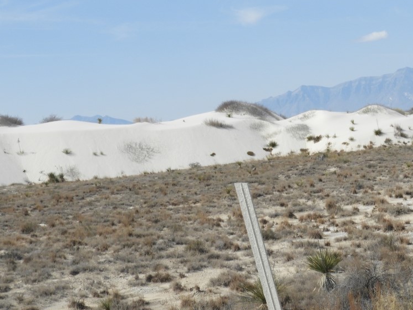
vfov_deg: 12.7
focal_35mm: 116
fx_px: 1384
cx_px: 345
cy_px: 55
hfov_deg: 16.8
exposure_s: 1/1600
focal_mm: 10.7
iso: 100
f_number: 4.2
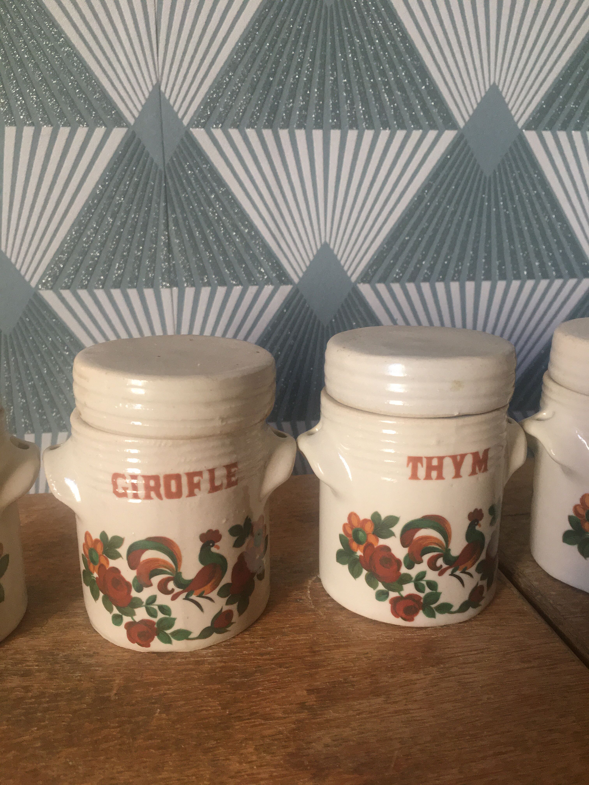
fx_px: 658
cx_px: 294
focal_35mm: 29
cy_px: 392
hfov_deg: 48.2
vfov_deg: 61.7
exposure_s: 1/33
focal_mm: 4.15
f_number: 2.2
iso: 125
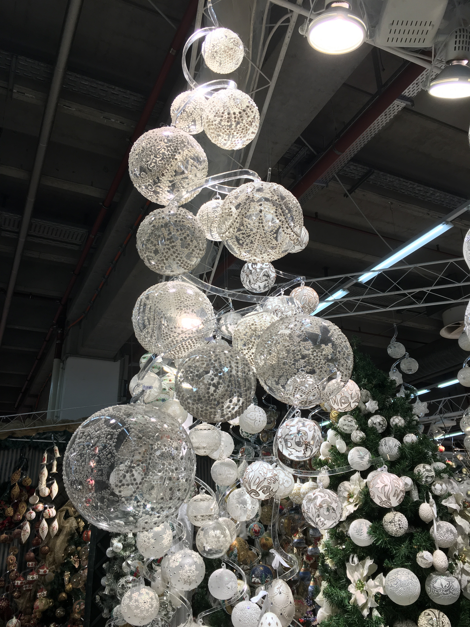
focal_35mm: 29
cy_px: 314
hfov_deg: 48.2
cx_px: 235
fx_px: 525
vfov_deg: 61.7
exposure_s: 1/50
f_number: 2.2
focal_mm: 4.15
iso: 25
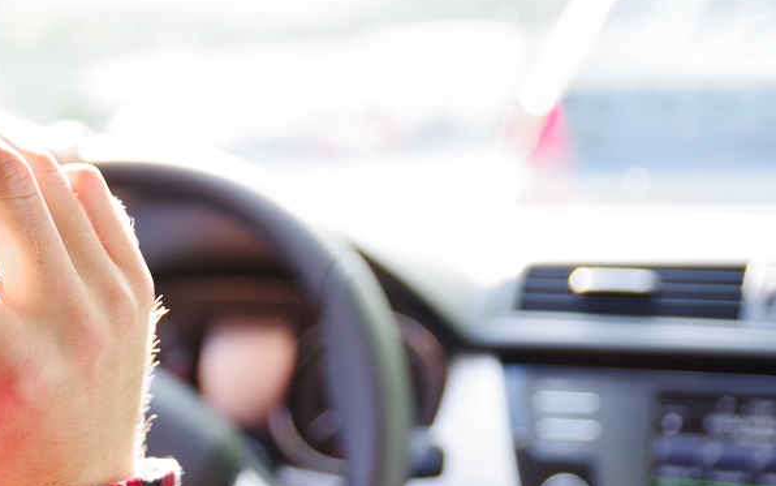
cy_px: 248
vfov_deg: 13.1
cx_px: -89
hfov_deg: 19.8
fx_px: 2116
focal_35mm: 100
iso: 200
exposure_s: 1/80
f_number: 2.8
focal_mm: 43
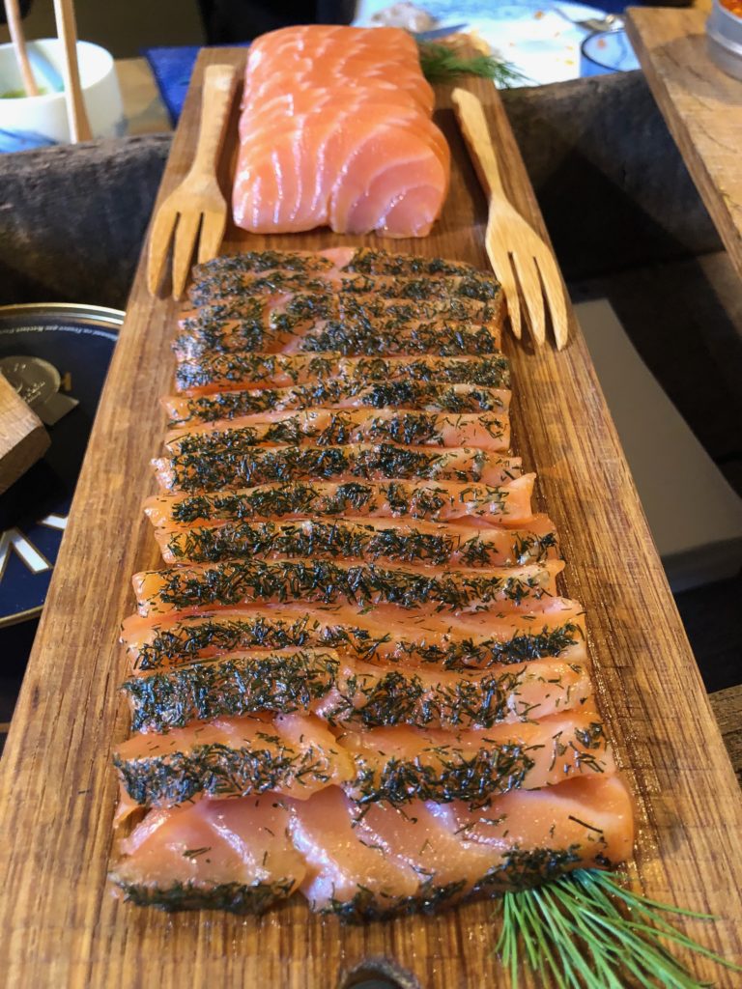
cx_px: 371
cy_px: 494
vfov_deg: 63.4
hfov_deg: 49.7
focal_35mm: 28
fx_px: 800
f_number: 1.8
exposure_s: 1/13
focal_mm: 4
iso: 100
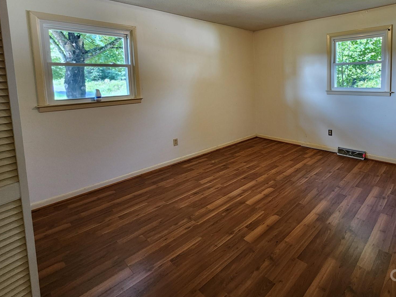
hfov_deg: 84.4
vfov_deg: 69.0
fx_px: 206
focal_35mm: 18
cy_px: 93
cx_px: 267
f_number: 2.2
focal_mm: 2.2
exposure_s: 1/60
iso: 400
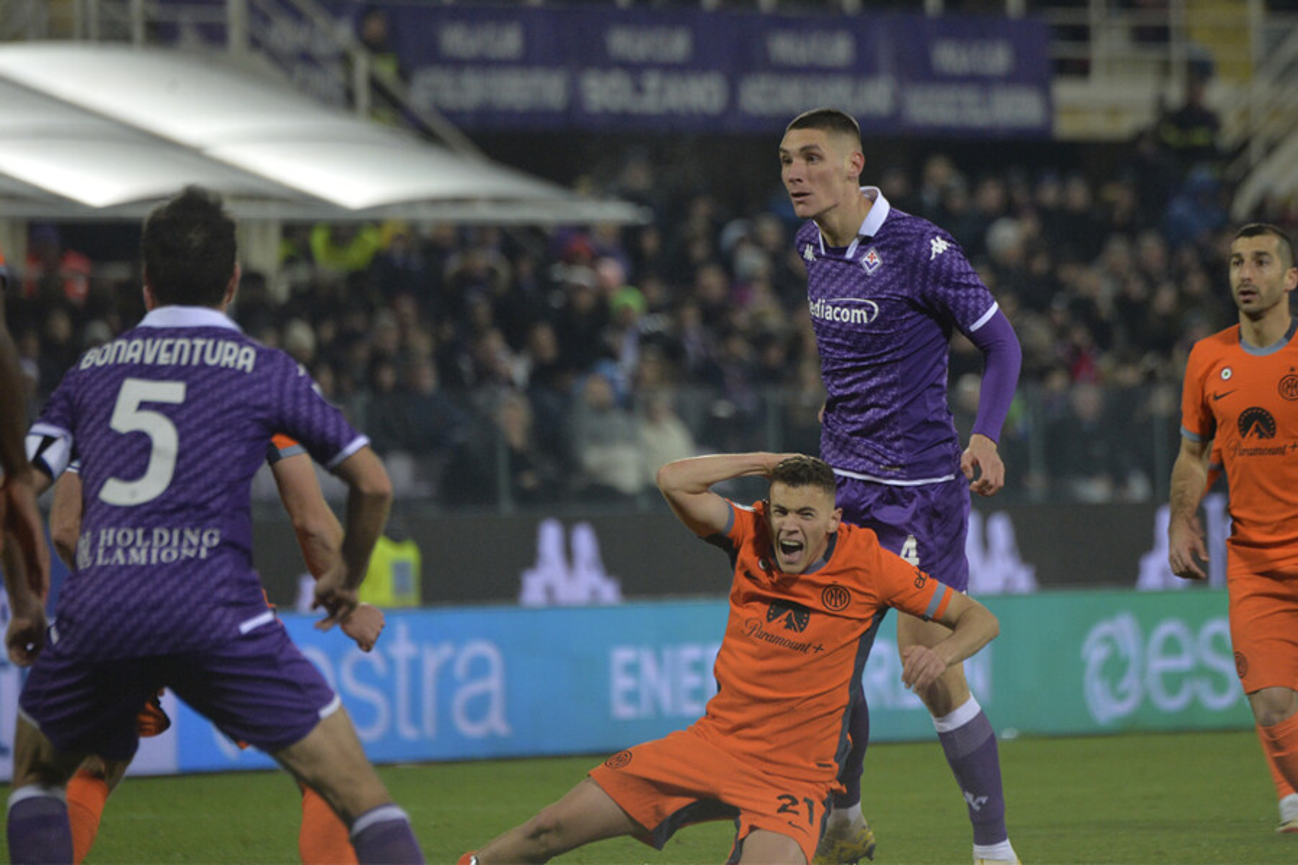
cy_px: 432
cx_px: 649
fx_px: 14421
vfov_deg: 3.4
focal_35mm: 400
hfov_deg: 5.2
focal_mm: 400
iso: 2500
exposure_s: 1/1000
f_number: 5.6
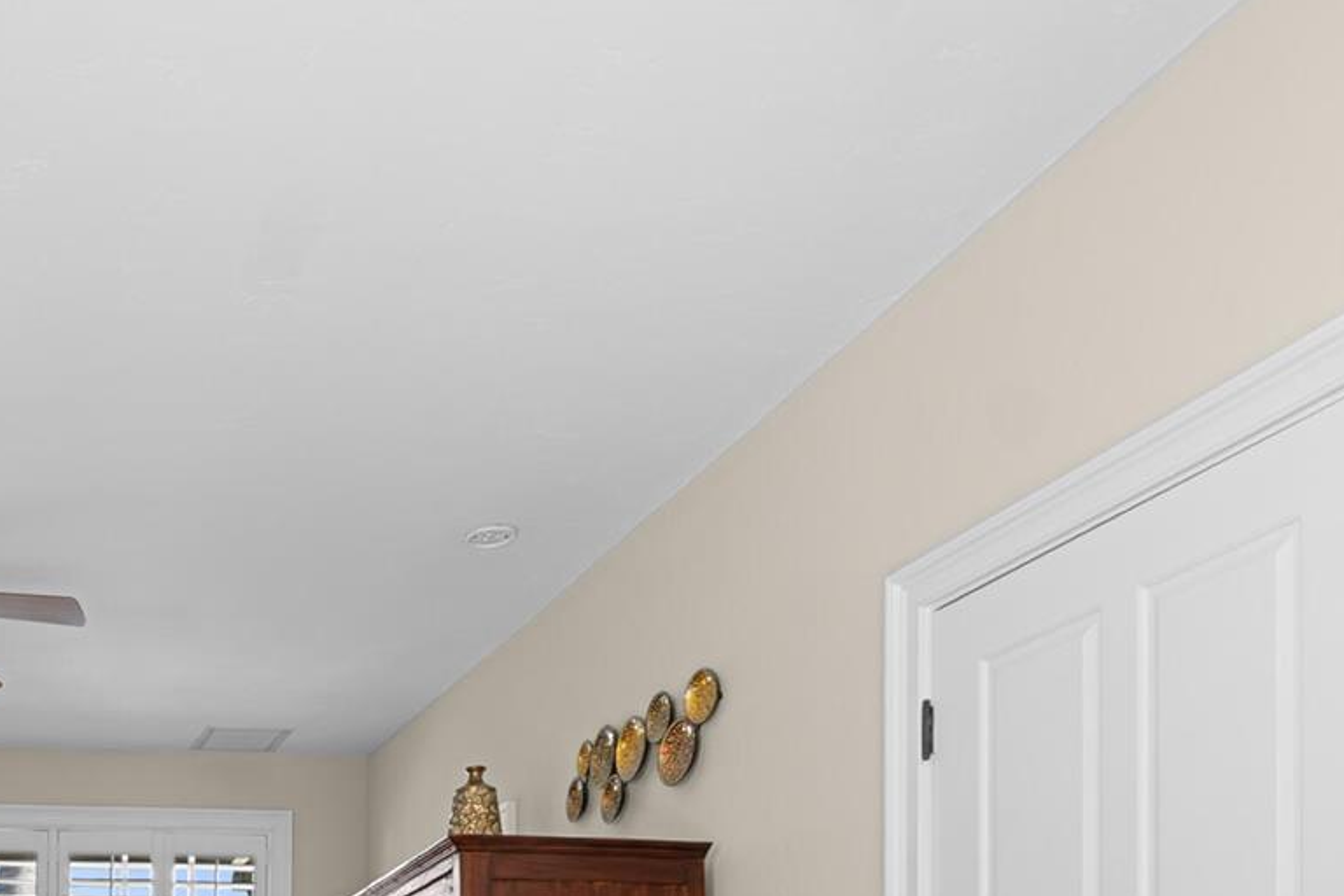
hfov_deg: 41.6
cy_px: 1009
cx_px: -23
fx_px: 1493
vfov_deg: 29.7
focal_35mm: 40
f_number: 8
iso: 100
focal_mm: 10
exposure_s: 1/1.25
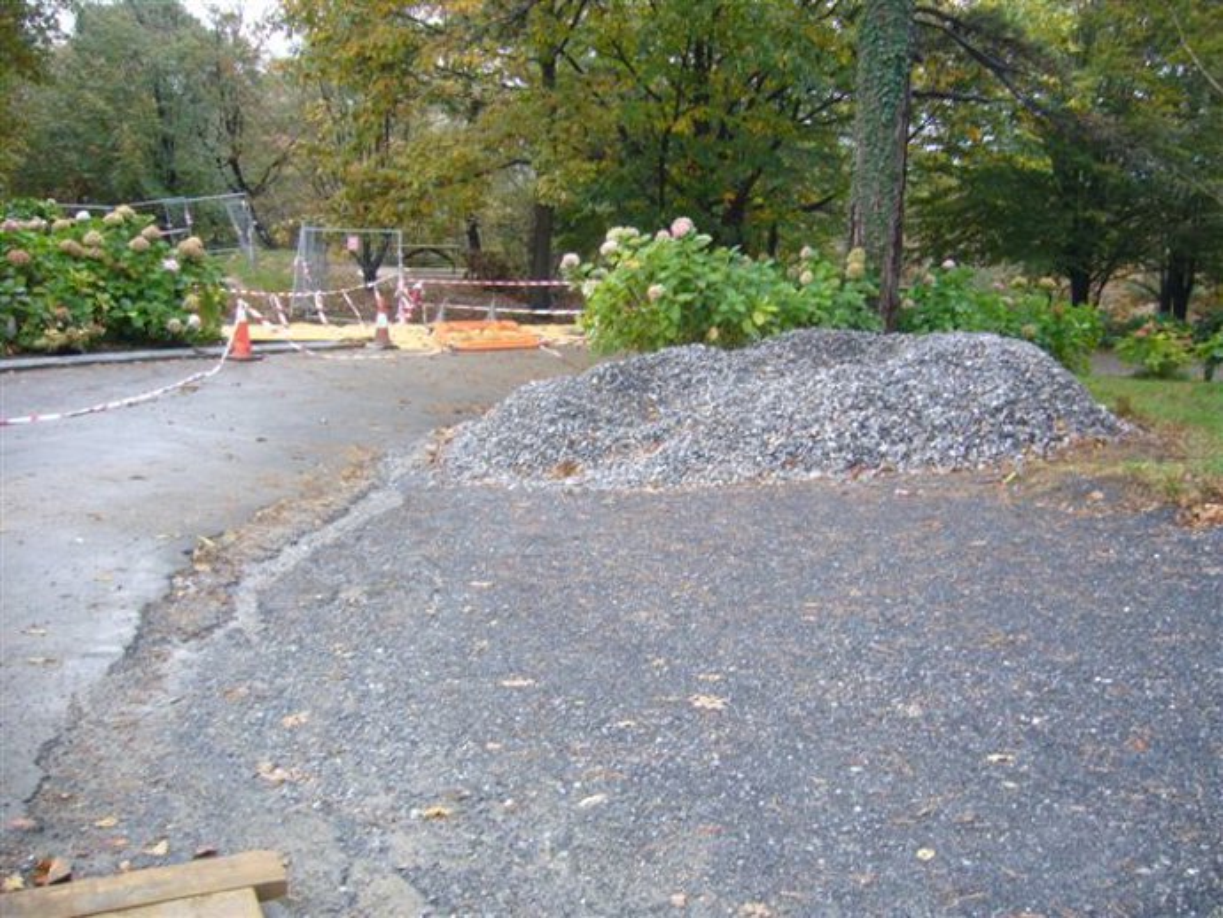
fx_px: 1237
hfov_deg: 52.6
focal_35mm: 35
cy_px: 459
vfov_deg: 40.7
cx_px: 612
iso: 100
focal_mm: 5.8
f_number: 2.8
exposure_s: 1/80
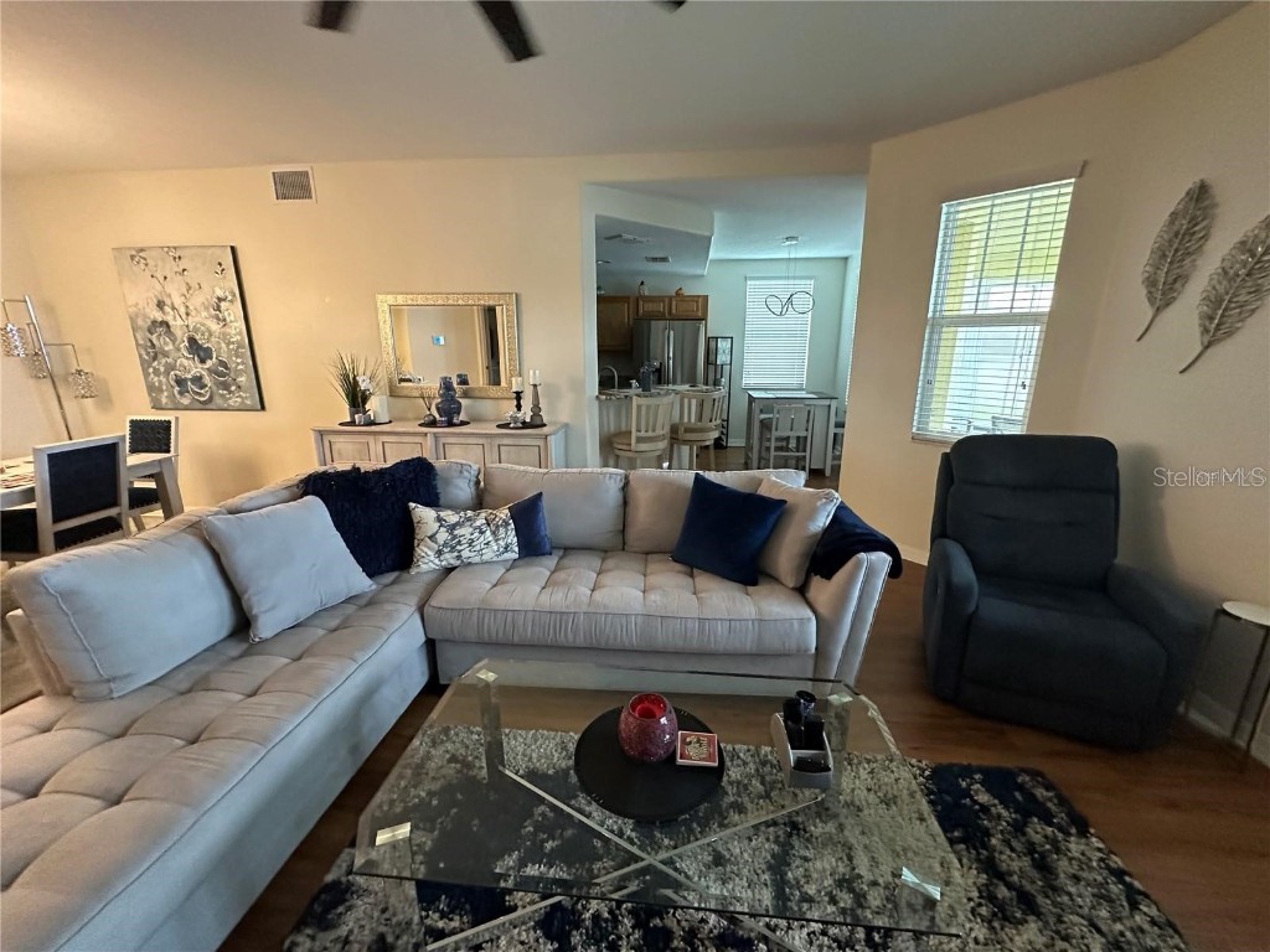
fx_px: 514
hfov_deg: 102.1
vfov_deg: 85.7
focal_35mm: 14
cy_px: 476
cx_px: 635
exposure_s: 1/60
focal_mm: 2.22
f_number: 2.2
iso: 800
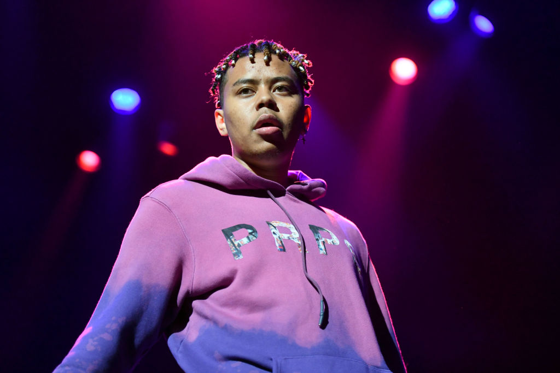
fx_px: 1089
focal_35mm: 70
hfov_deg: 28.8
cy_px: 186
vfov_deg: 19.5
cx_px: 280
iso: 5000
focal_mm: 70
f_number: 2.8
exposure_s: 1/800
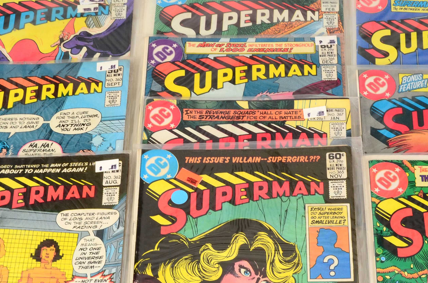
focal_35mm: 76
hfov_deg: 26.7
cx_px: 255
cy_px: 236
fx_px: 902
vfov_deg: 17.7
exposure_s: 1/160
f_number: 14
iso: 200
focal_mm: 26
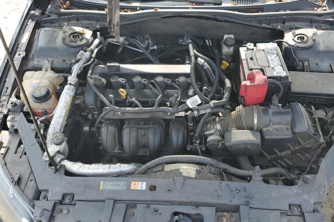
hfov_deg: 61.8
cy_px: 121
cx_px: 184
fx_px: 278
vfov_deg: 43.5
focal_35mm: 30
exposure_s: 1/500
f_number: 1.5
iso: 50
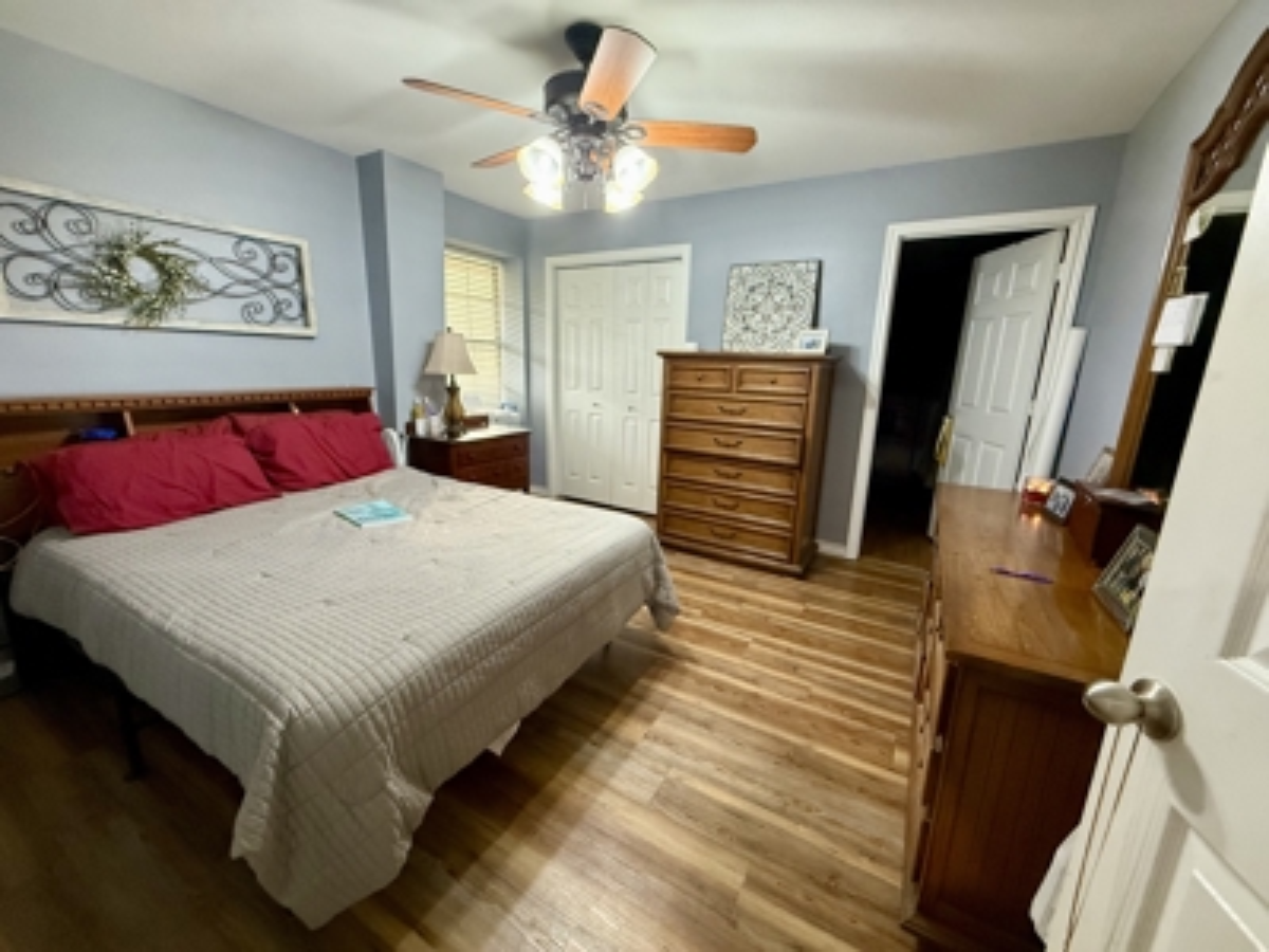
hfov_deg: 102.1
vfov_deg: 85.7
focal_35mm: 14
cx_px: 634
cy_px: 476
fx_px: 513
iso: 400
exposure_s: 1/60
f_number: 2.2
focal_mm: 2.22
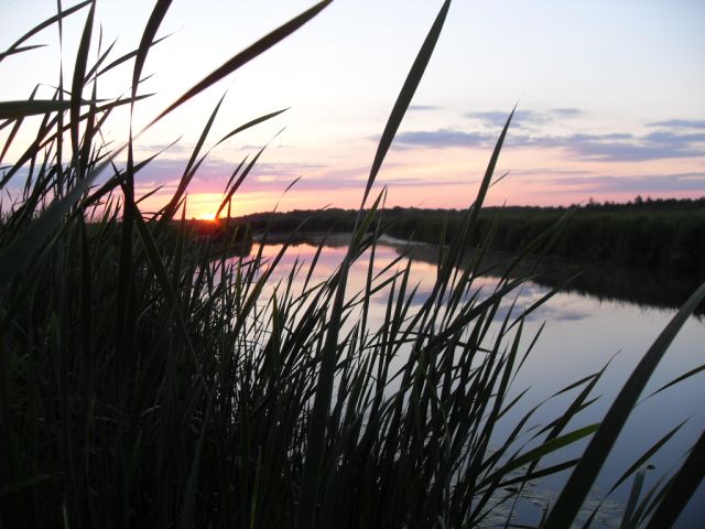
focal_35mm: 34
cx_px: 352
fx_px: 692
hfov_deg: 54.0
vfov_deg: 41.8
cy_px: 264
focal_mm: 6.3
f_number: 2.8
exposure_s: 1/90
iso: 100
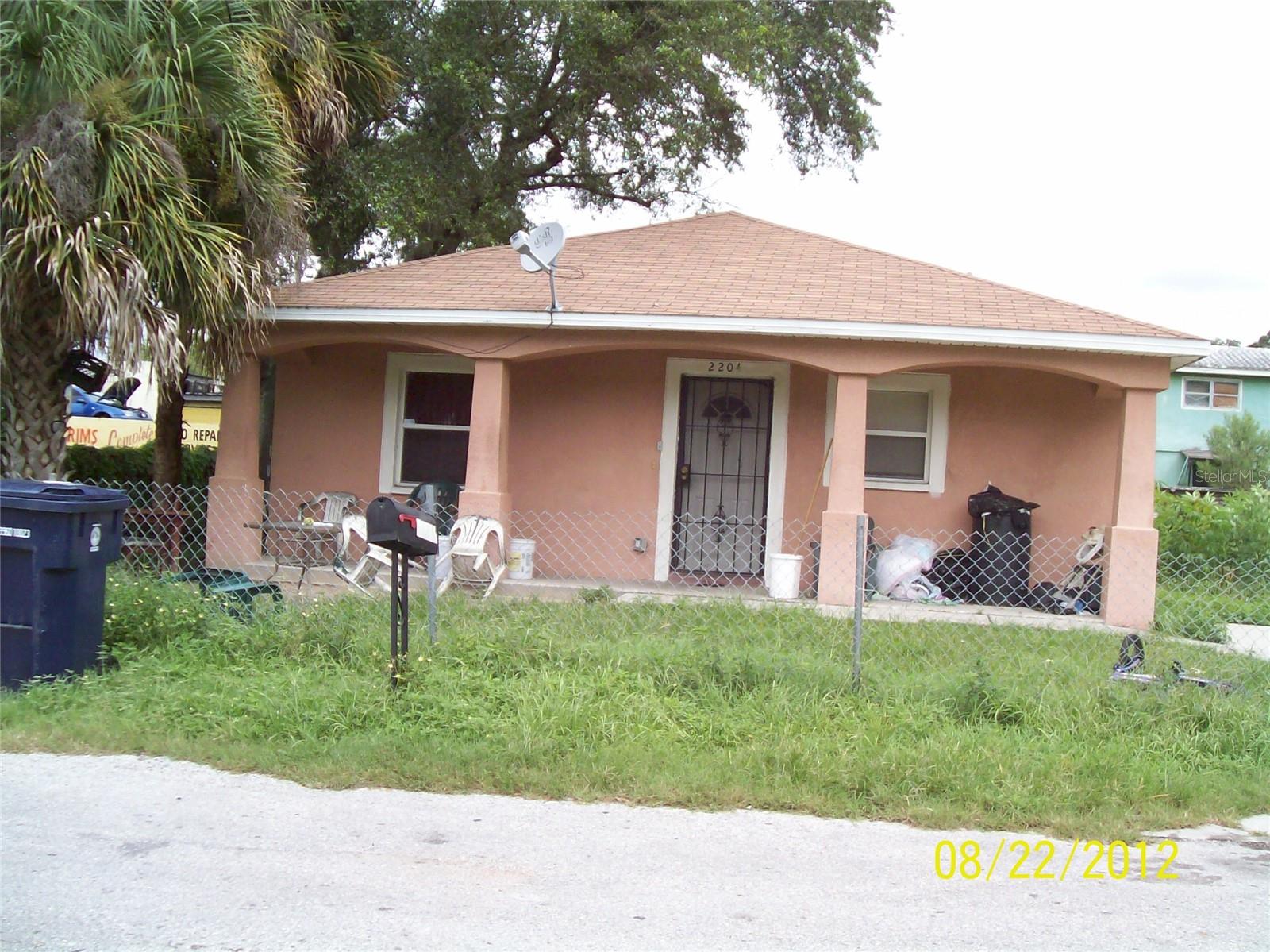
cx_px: 635
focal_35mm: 36
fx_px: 1320
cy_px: 476
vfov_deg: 39.6
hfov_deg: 51.4
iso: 80
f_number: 2.7
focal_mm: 6
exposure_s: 1/504
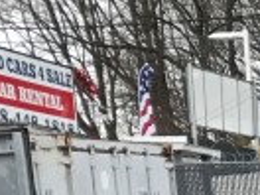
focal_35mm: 218
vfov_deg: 6.3
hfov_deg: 7.8
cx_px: 794
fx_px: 1637
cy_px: 557
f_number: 1.8
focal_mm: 3.99
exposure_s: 1/791
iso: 20
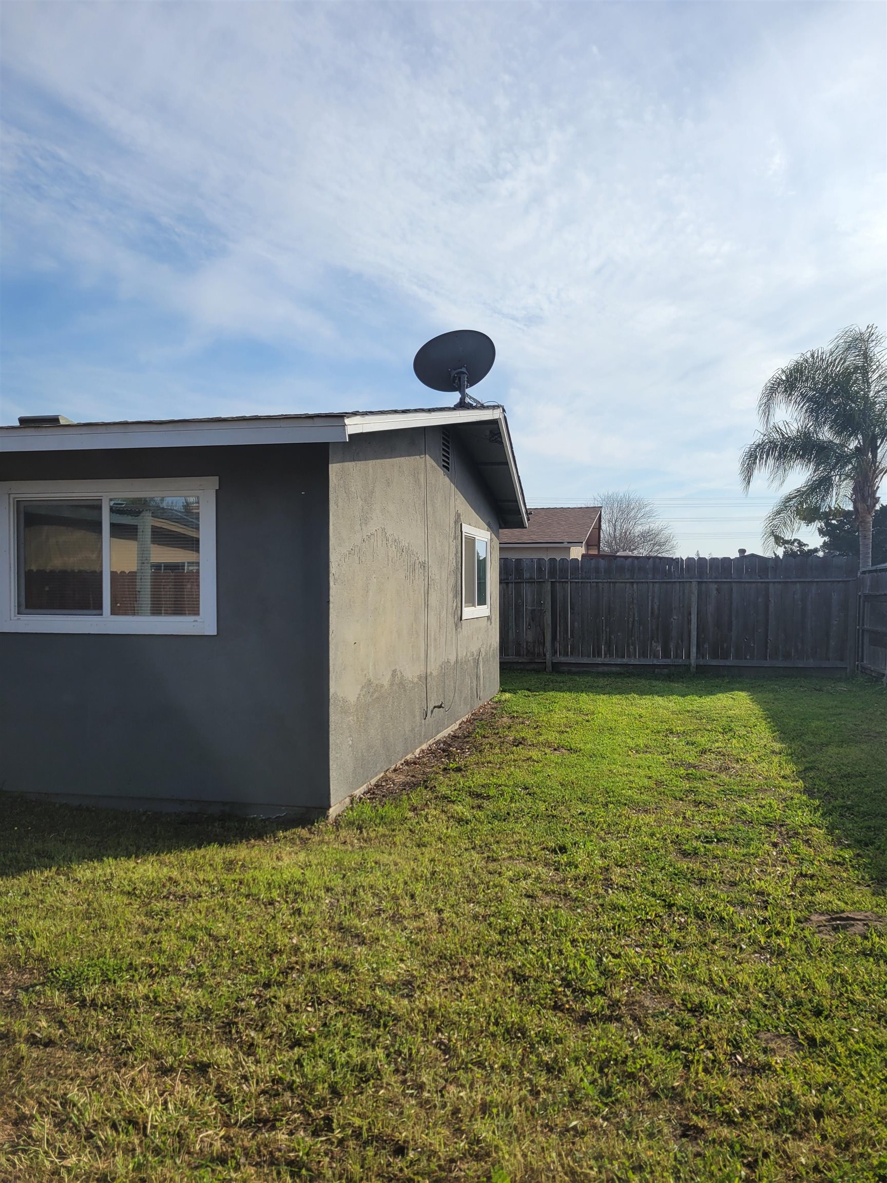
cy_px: 592
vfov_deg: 67.3
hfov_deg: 53.1
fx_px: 888
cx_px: 444
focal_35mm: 26
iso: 40
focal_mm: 5.4
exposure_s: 1/3084
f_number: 1.8
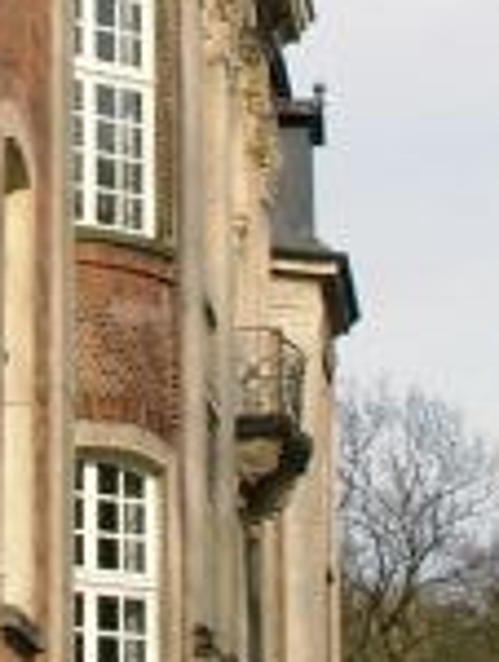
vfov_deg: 10.8
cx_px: -93
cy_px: 49
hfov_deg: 8.1
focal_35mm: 181
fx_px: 3469
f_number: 4
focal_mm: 7.13
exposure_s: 1/791
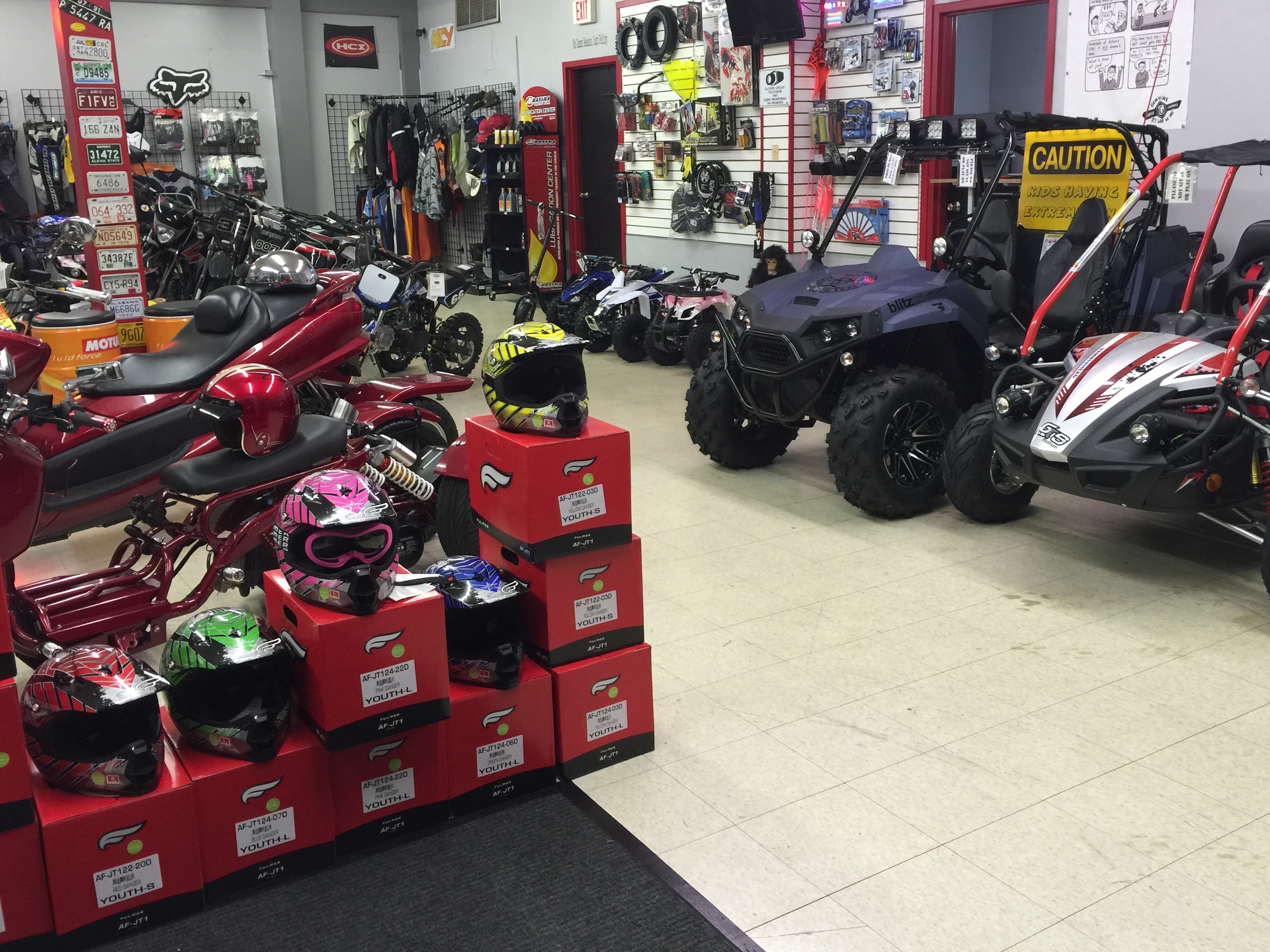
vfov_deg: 42.9
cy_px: 436
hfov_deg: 55.3
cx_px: 696
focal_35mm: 33
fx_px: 1211
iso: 50
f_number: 2.2
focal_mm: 4.15
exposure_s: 1/15
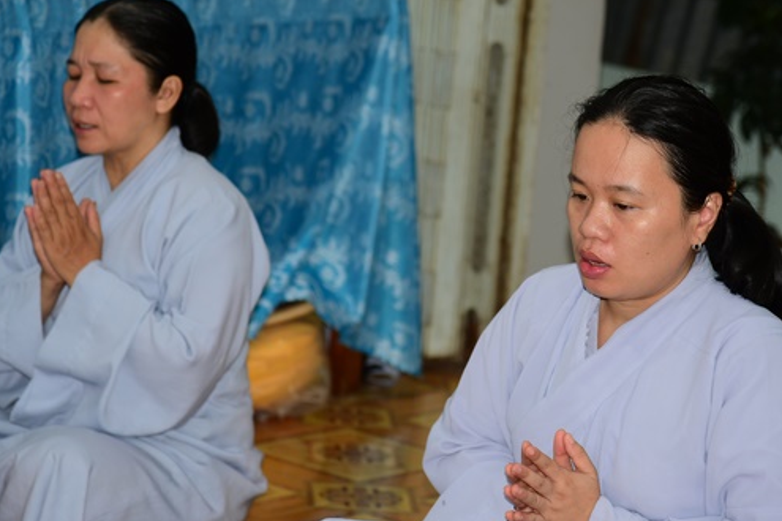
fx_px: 2997
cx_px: 422
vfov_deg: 9.9
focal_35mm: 138
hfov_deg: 14.9
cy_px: 237
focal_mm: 105
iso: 320
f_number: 4
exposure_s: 1/60
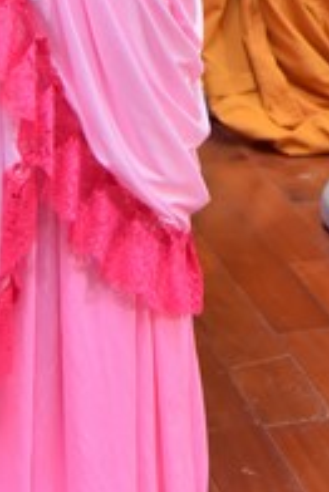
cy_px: -256
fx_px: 2176
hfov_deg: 8.5
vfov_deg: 12.3
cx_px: 452
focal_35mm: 159
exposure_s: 1/160
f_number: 5
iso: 1000
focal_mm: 48
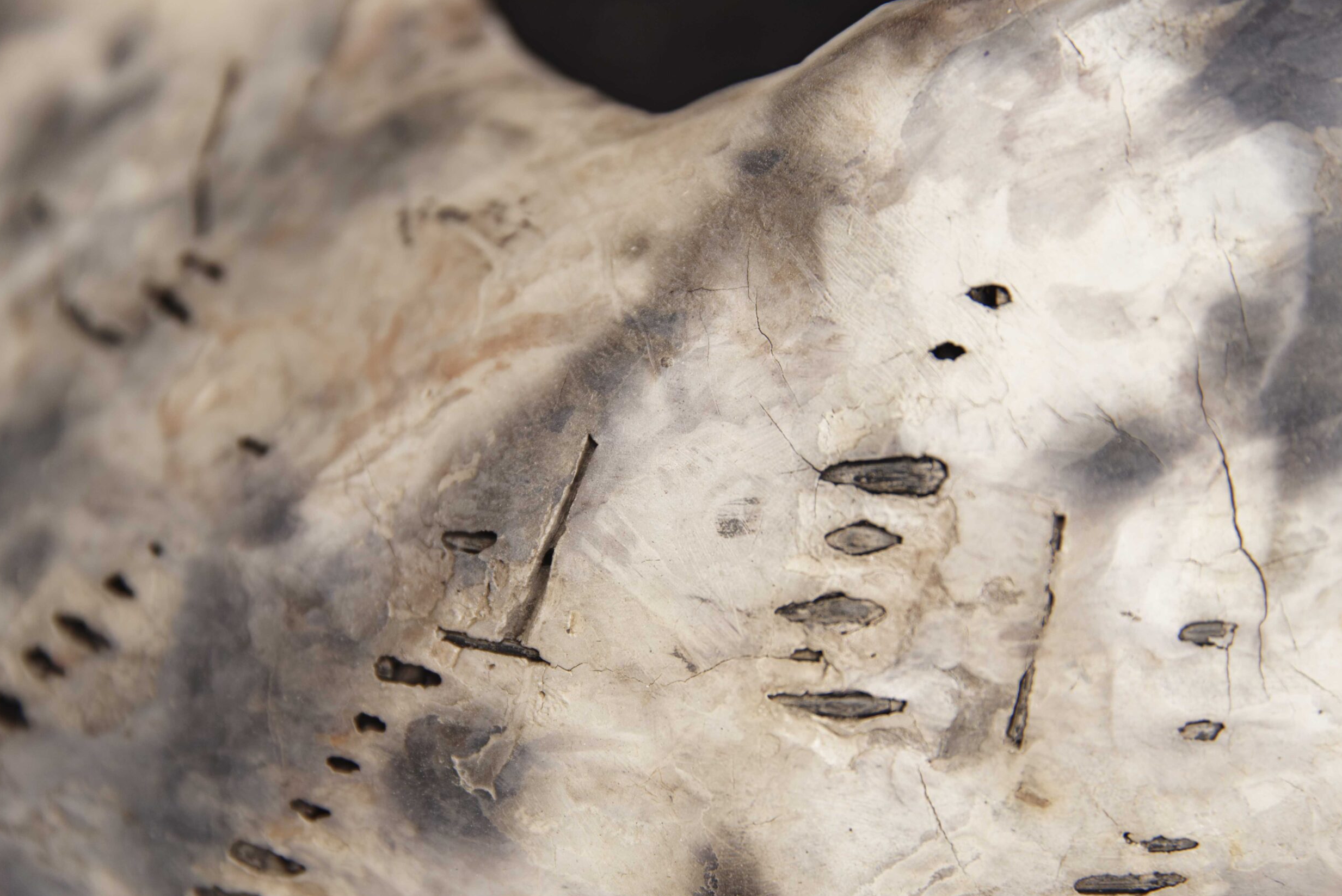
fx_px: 4064
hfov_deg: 18.7
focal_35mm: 109
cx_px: 676
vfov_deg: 12.6
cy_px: 462
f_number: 4
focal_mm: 105
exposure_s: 1/125
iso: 1000
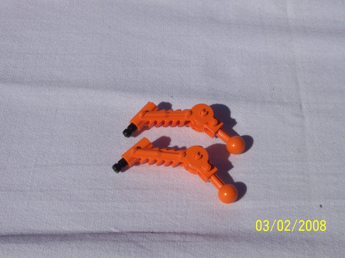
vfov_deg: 15.1
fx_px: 977
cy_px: 129
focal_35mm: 98
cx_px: 172
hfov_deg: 20.0
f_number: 8
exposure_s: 1/1500
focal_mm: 15.2
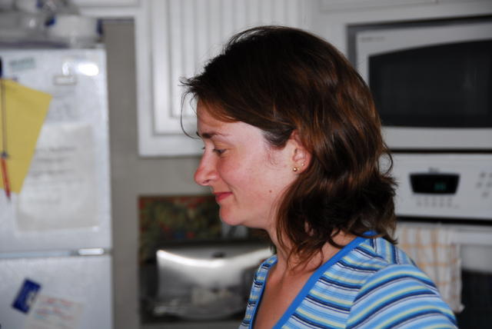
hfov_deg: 16.6
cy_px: 164
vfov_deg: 11.2
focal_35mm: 123
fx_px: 1682
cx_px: 246
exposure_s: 1/30
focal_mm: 82
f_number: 5
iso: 200
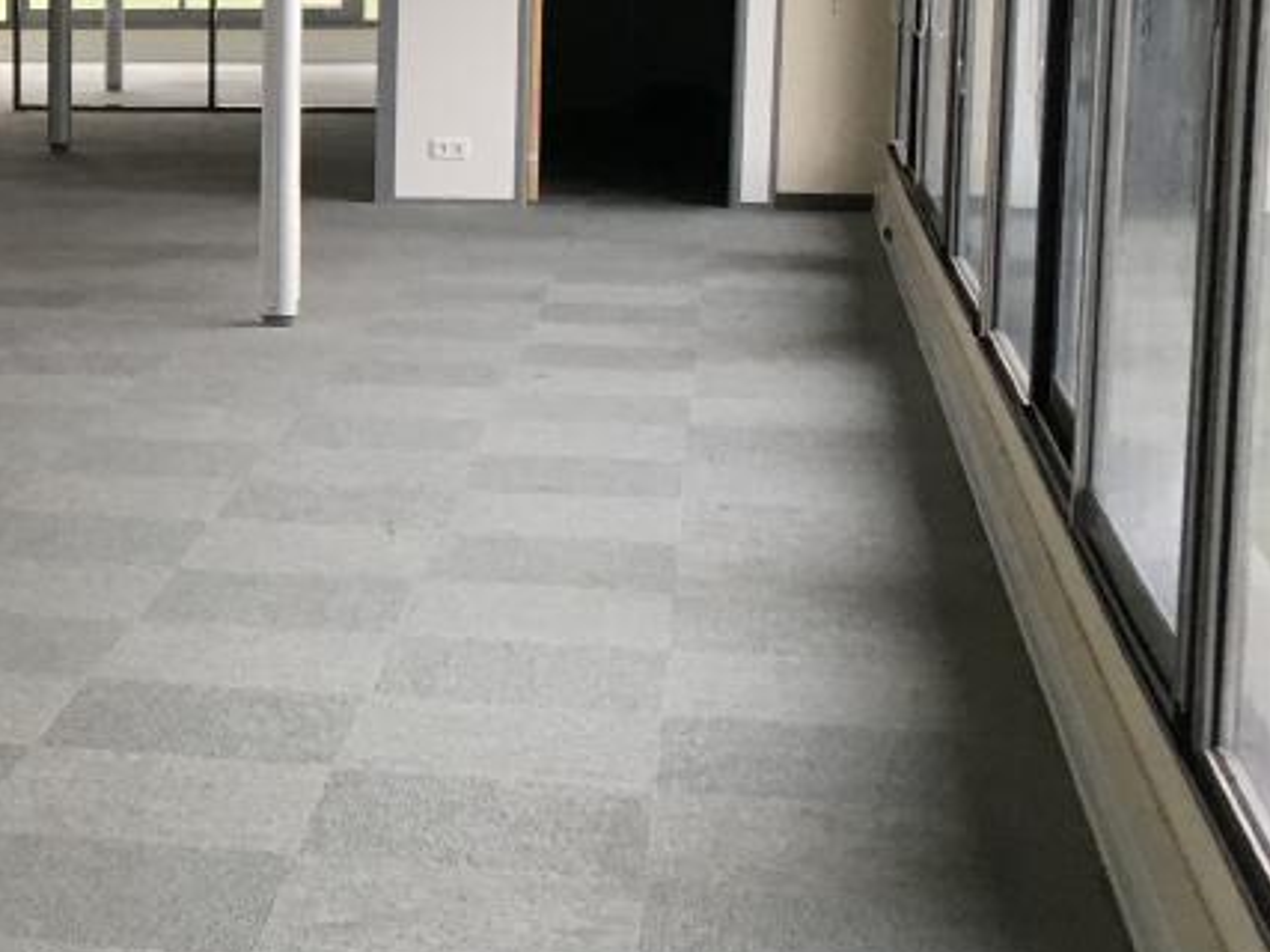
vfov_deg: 16.9
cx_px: -342
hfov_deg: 20.7
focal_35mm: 87
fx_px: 3191
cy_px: 327
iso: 50
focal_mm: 4.15
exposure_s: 1/33
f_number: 2.2
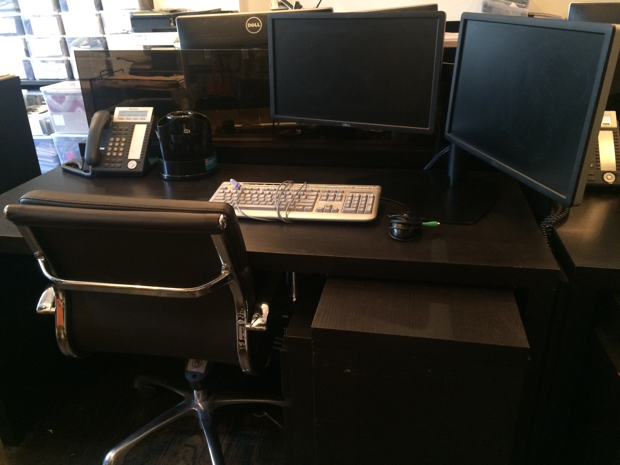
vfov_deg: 48.2
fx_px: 519
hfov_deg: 61.7
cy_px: 232
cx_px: 310
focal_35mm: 29
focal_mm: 4.15
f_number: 2.2
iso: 320
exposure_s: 1/15
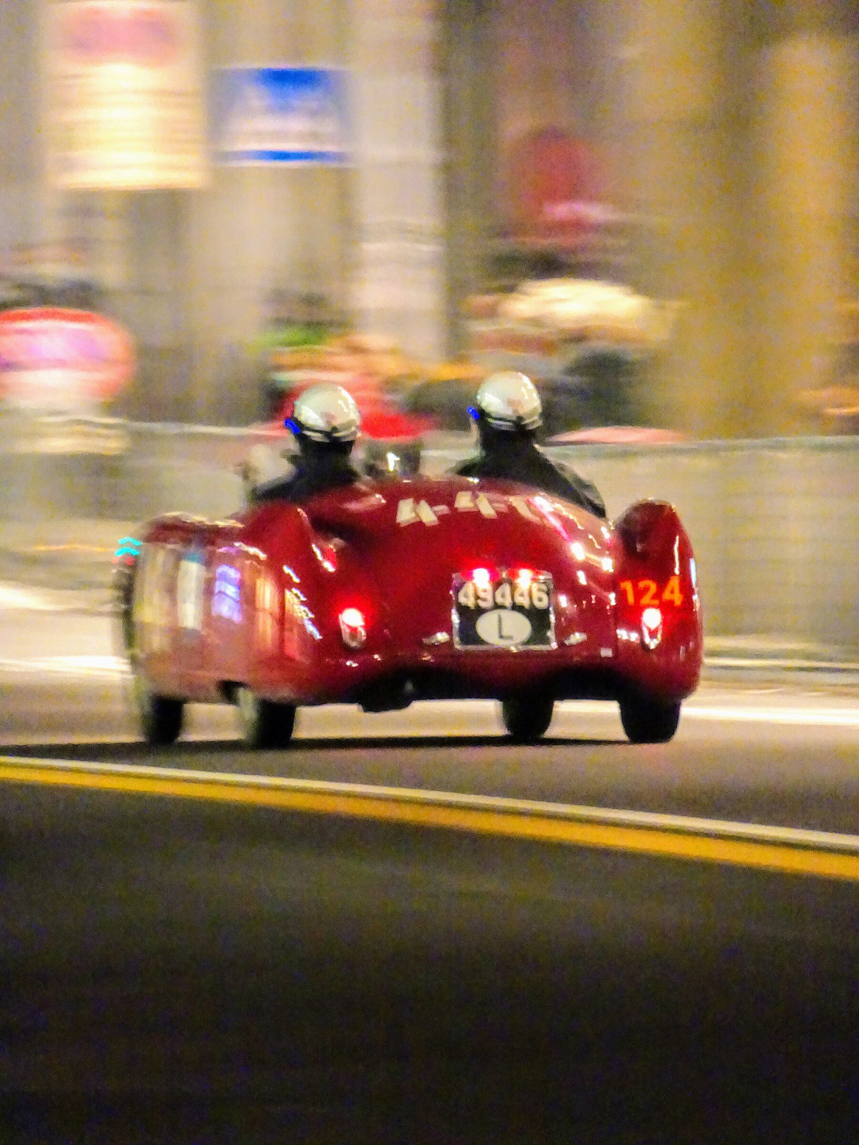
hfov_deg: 3.1
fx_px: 16014
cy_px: 572
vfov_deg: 4.1
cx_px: 430
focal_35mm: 484
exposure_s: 1/8
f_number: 6.3
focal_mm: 82.69
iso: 2000
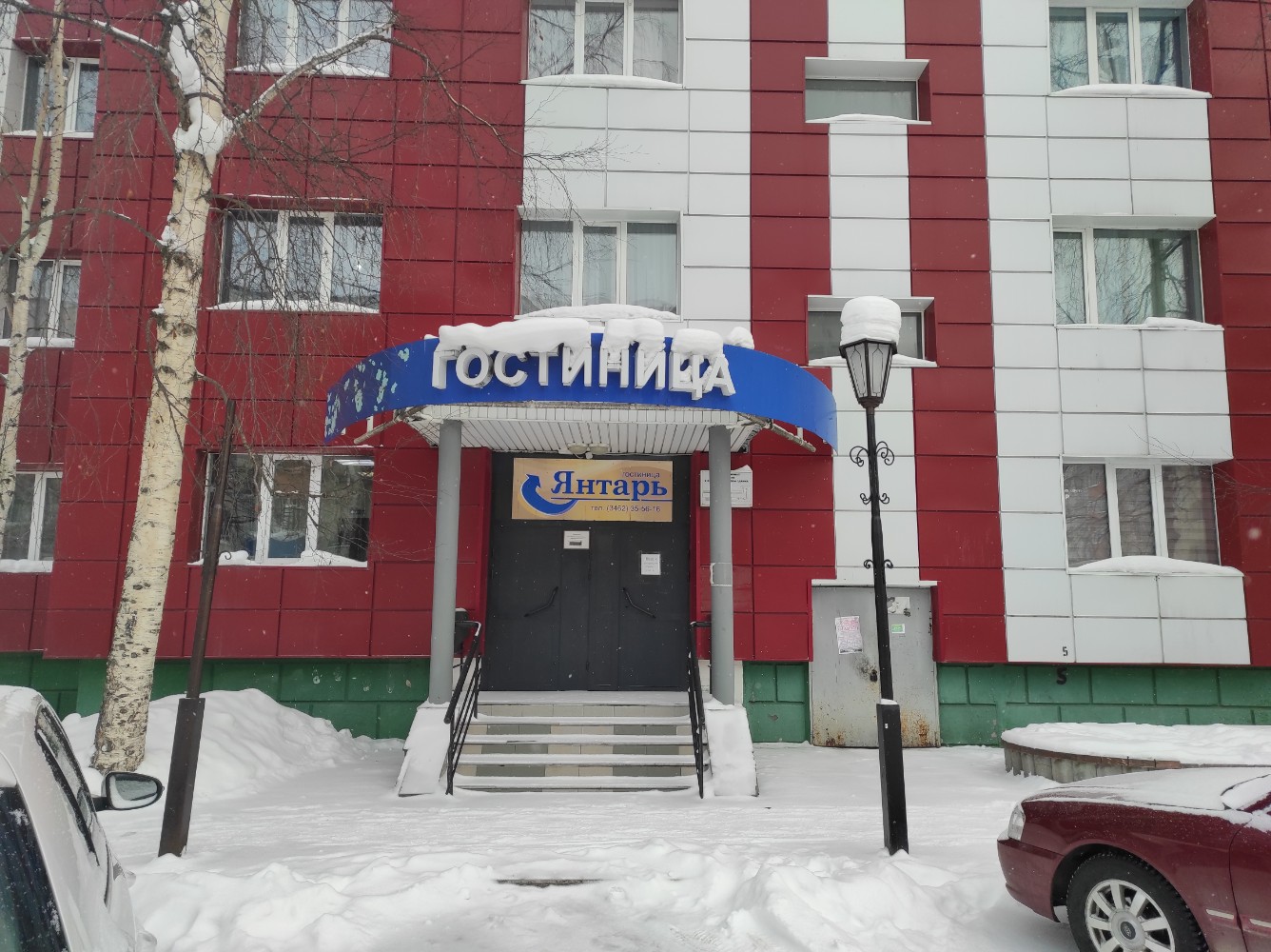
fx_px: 917
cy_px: 476
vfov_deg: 54.8
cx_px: 636
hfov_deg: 69.4
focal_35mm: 25
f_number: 1.89
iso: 100
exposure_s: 1/417
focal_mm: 5.43
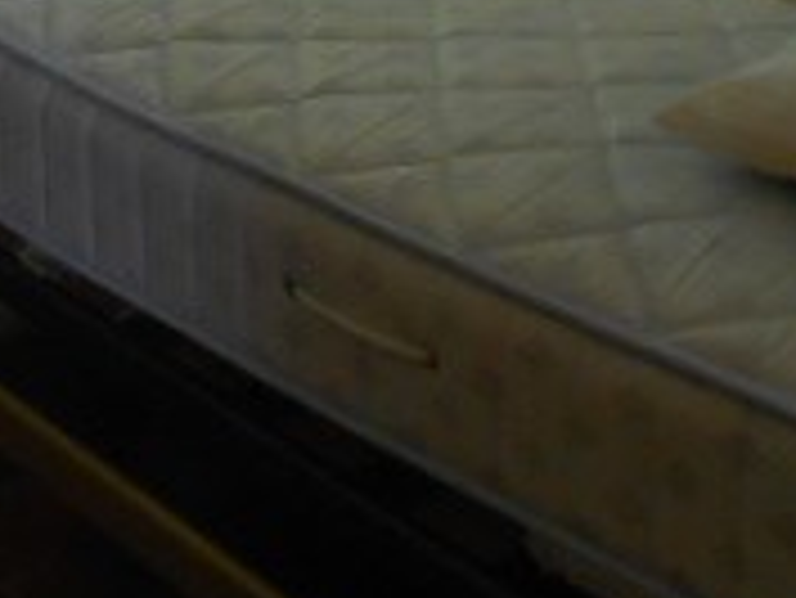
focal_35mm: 94
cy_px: -423
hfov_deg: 19.0
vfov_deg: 14.2
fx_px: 2163
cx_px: -292
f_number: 3.2
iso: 160
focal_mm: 4.6
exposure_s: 1/30
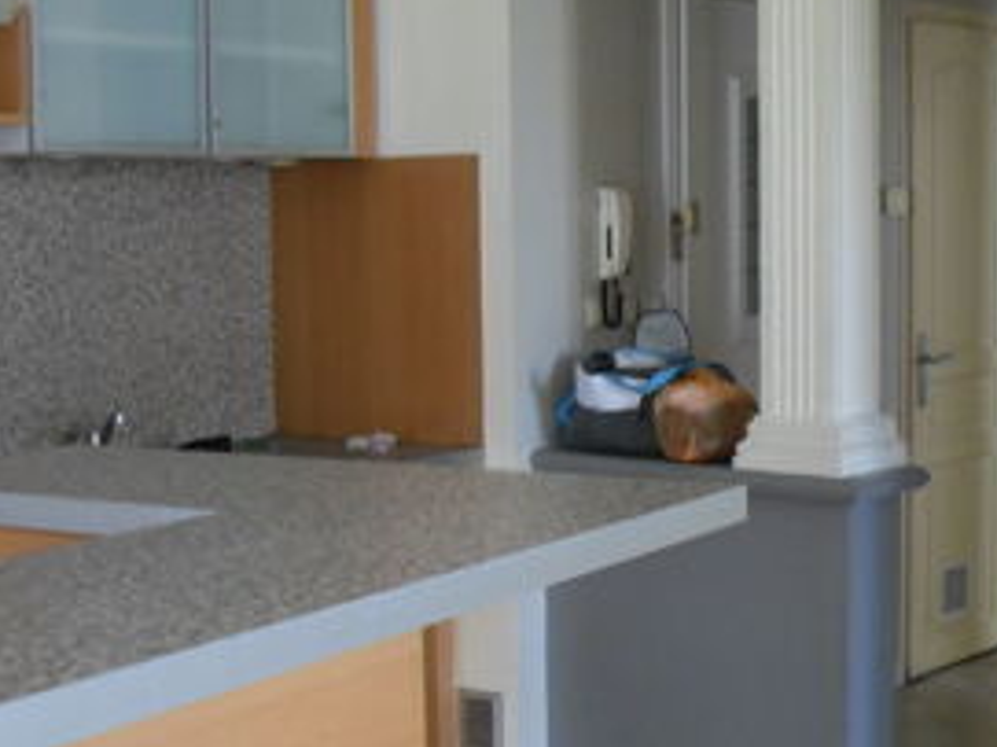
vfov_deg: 21.2
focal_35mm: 69
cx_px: 578
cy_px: 500
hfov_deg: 28.1
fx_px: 1986
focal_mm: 6.6
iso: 200
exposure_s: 1/30
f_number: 3.5
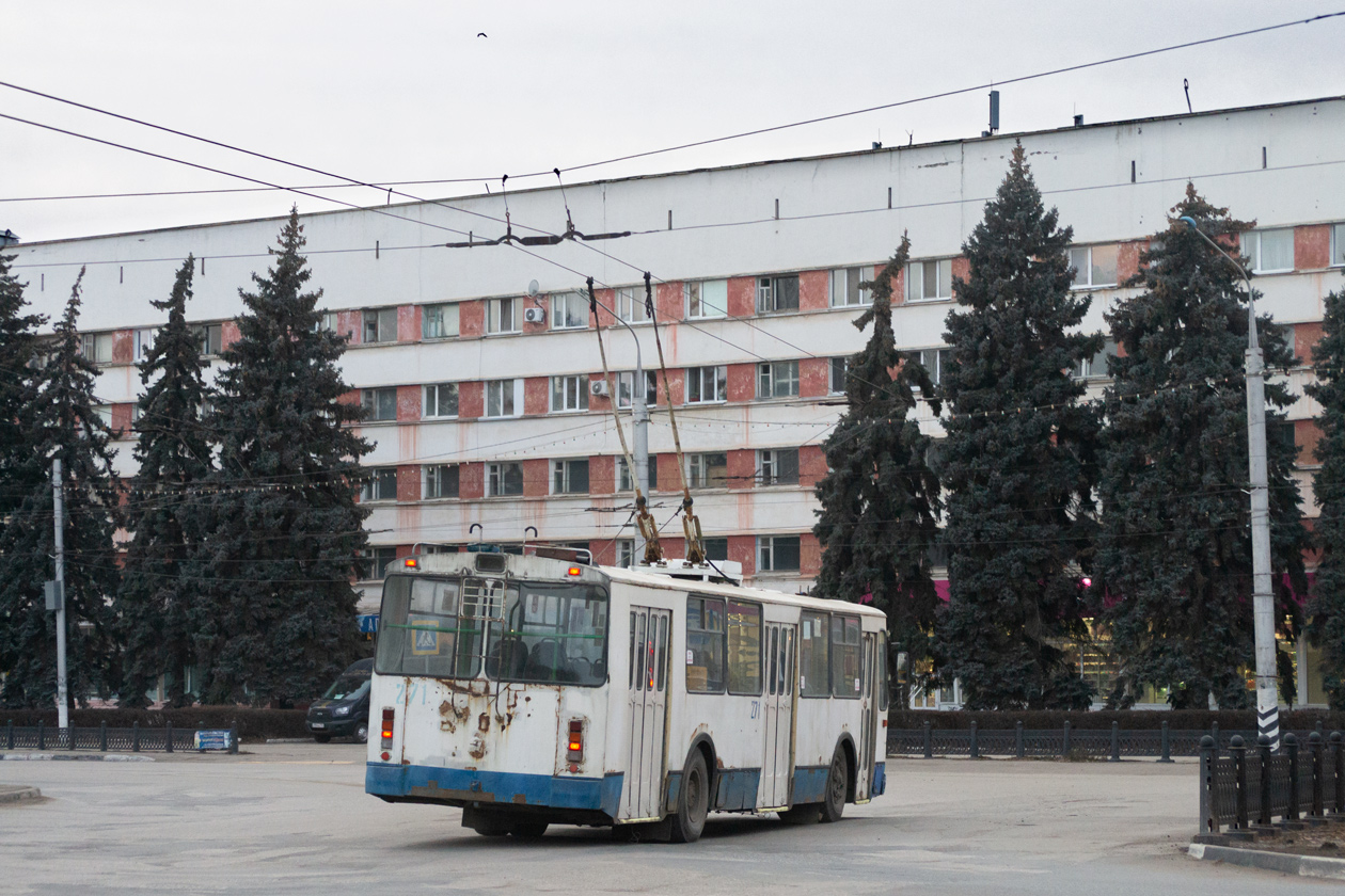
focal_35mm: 82
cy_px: 448
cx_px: 672
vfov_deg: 16.6
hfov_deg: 24.6
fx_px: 3082
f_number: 4
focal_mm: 55
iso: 1600
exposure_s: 1/200
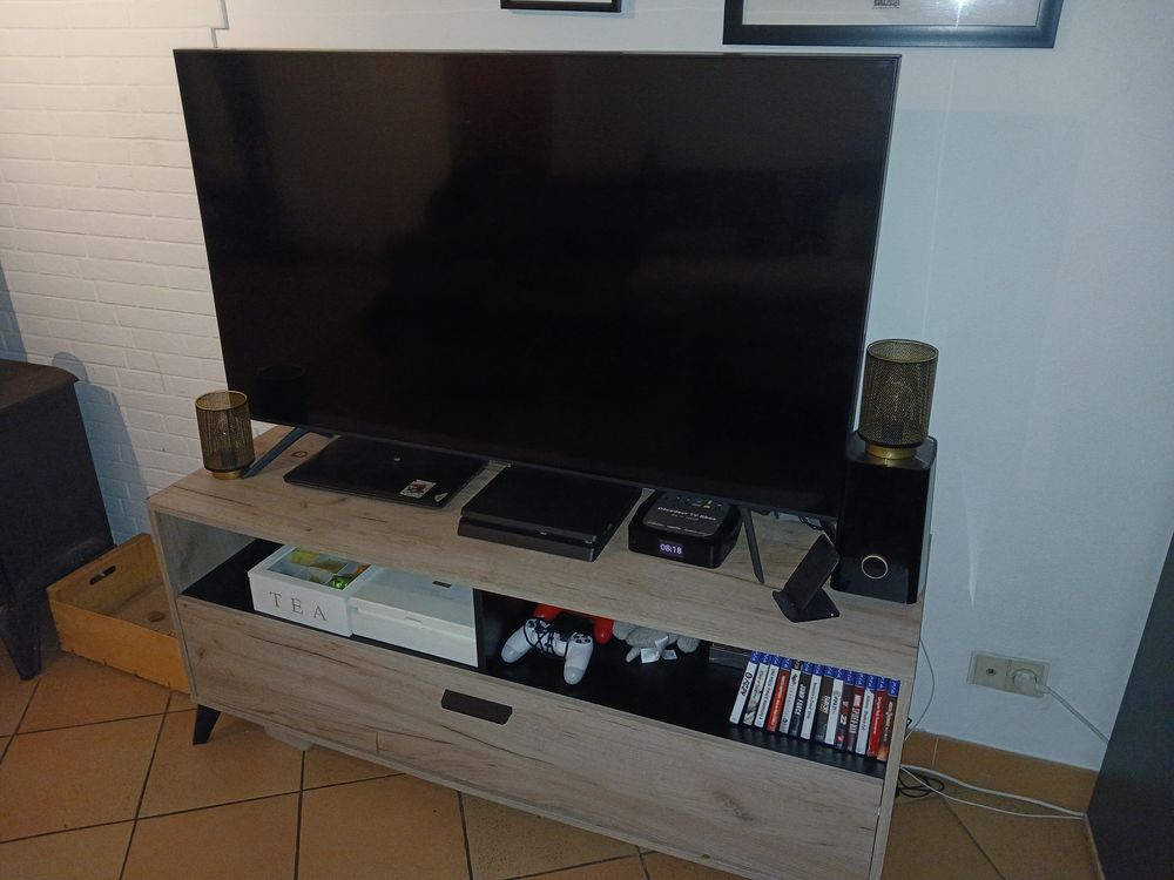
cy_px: 440
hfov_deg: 65.3
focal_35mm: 27
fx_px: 916
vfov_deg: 51.4
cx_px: 587
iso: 250
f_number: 1.8
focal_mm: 3.98
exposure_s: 1/25
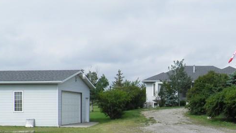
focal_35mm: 64
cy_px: 126
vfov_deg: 18.5
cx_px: 157
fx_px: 401
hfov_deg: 32.5
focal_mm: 4.9
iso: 50
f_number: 5.7
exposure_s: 1/320
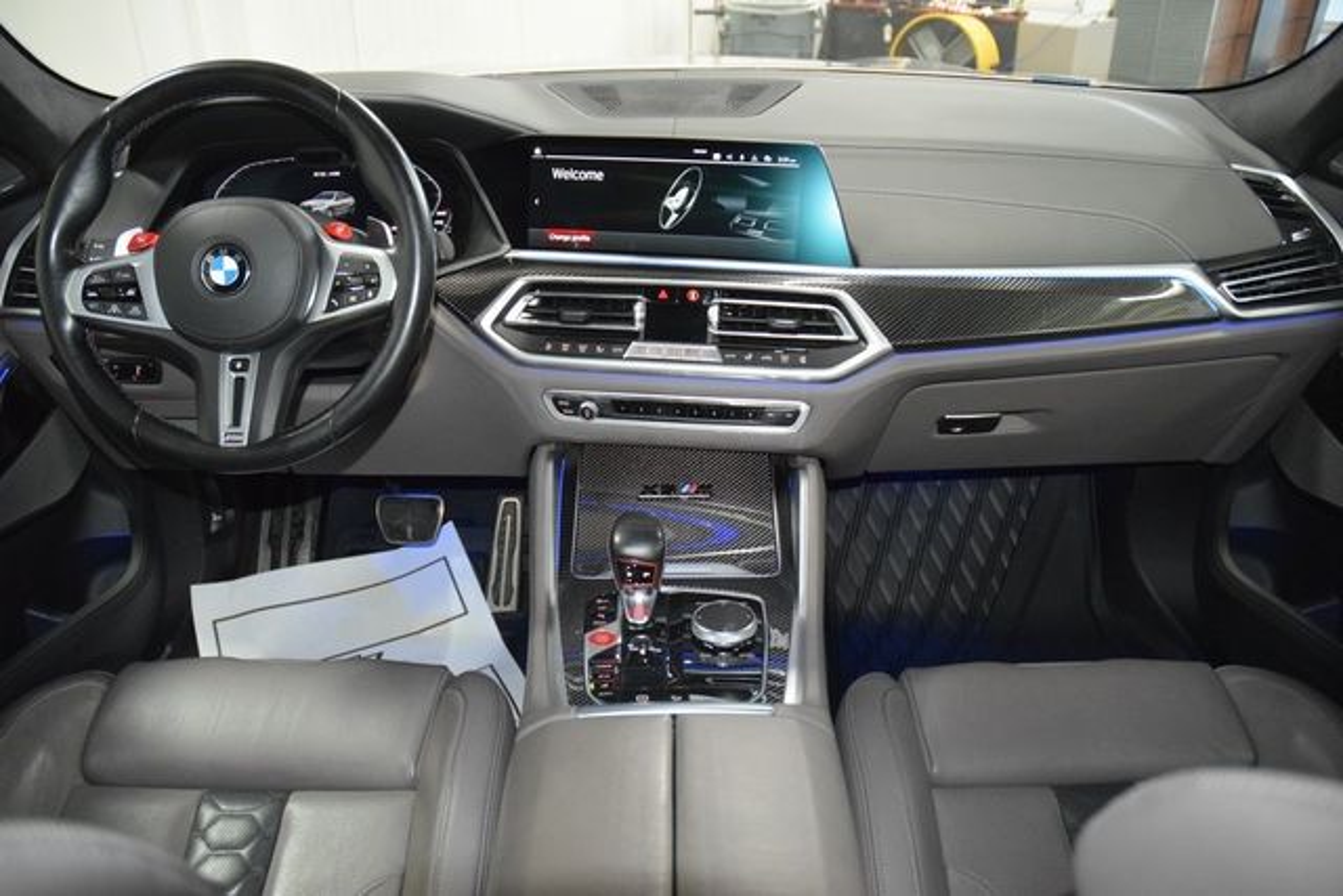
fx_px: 1007
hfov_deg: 67.4
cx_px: 672
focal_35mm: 27
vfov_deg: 48.0
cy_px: 448
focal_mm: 18
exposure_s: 1/80
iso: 3200
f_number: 3.5
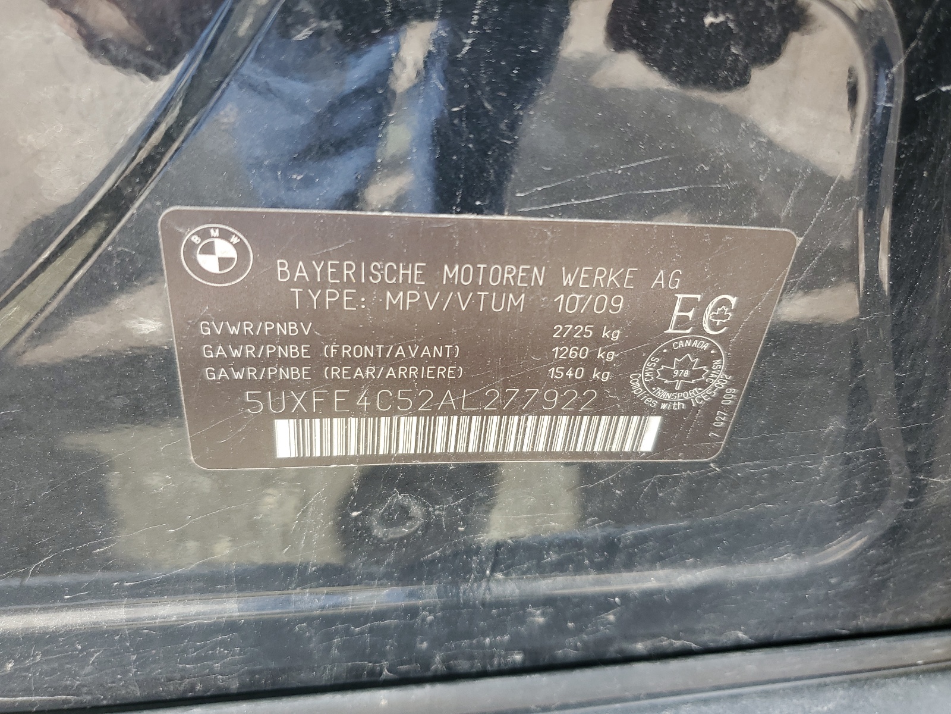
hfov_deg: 67.3
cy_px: 357
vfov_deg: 53.1
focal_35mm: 26
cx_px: 476
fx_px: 714
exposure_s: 1/60.2
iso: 50
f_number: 1.5
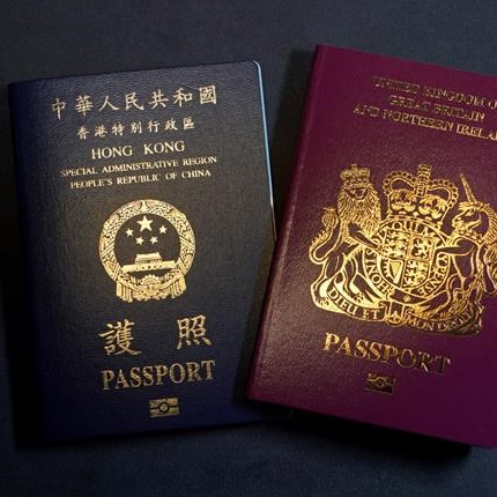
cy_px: 248
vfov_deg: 19.3
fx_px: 1462
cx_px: 267
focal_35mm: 90
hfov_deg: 19.3
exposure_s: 1/200
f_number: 8
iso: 2000
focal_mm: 70
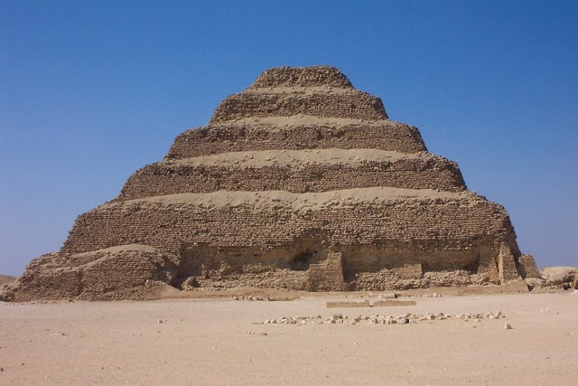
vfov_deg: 22.3
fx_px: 980
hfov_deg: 32.9
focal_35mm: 61
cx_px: 289
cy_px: 193
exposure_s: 1/250
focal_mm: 12.6
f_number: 11
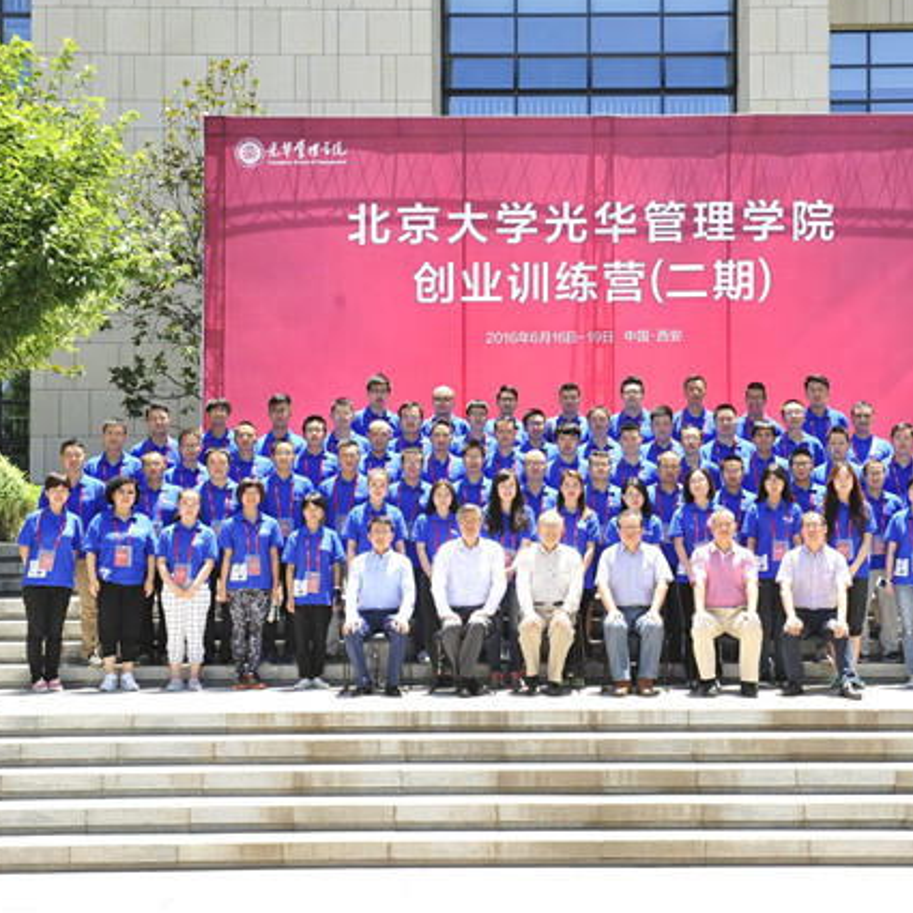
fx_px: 1940
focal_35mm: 65
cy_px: 451
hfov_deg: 26.4
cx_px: 580
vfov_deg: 26.5
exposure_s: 1/125
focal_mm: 50
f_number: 8
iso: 200
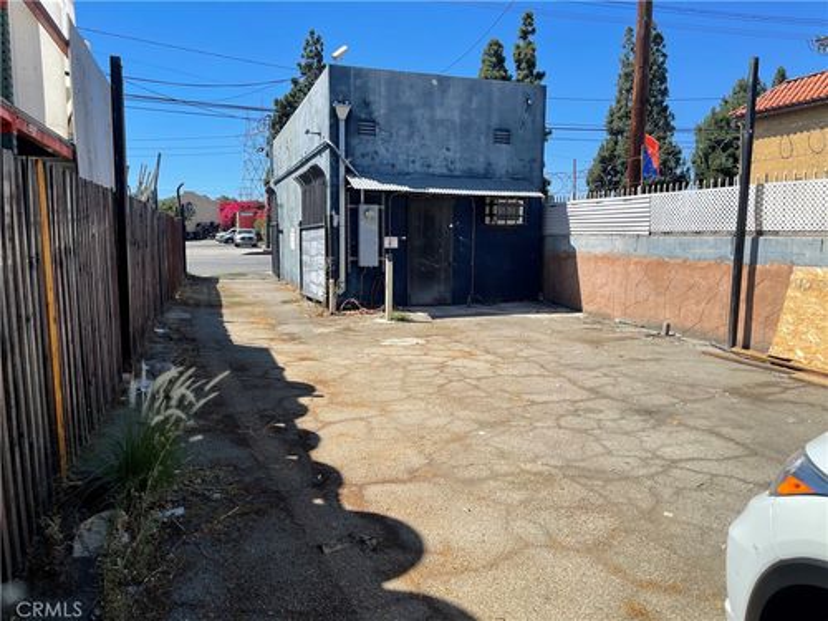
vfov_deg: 54.9
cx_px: 414
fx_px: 598
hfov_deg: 69.4
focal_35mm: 25
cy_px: 310
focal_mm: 5.1
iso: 32
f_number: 1.6
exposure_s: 1/3165
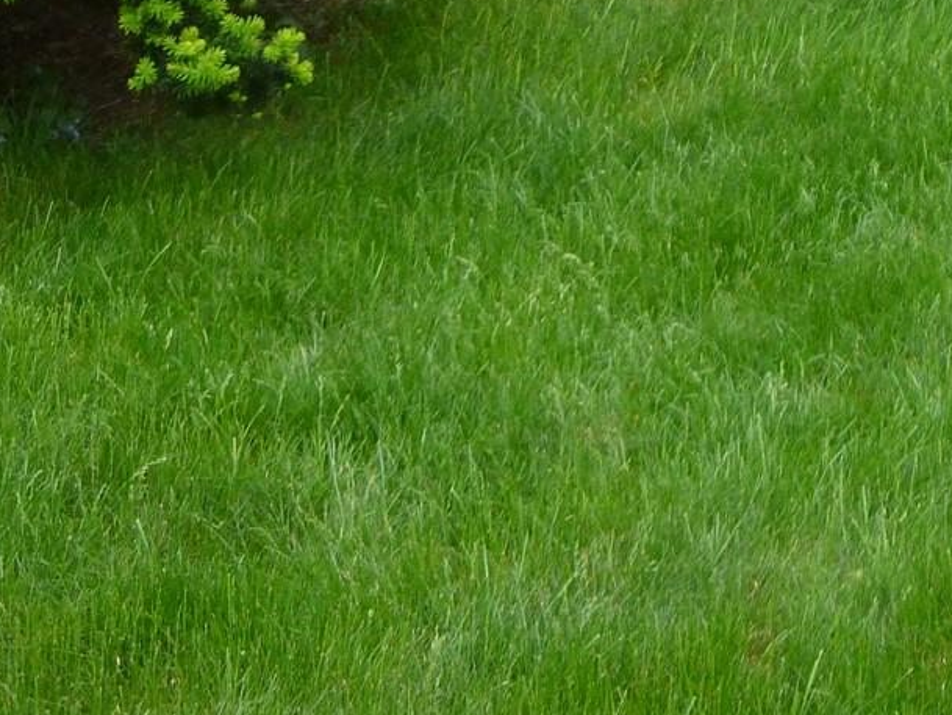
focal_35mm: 121
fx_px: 3328
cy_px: -462
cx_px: 1215
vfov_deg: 11.6
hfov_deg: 15.5
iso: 125
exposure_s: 1/60
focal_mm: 6.5
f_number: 3.6
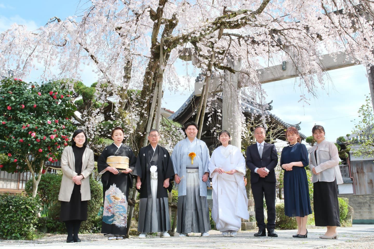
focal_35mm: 36
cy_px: 124
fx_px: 374
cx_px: 187
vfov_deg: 36.9
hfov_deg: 53.1
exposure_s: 1/200
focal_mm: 24
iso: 800
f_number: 11
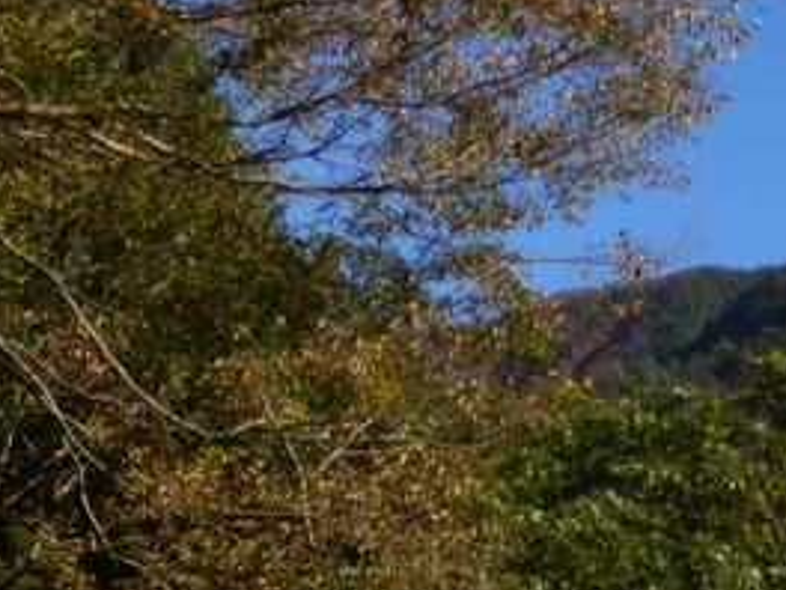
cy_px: 816
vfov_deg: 11.8
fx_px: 2747
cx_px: -262
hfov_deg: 15.4
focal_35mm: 121
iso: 80
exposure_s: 1/640
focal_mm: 7.3
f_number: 3.7
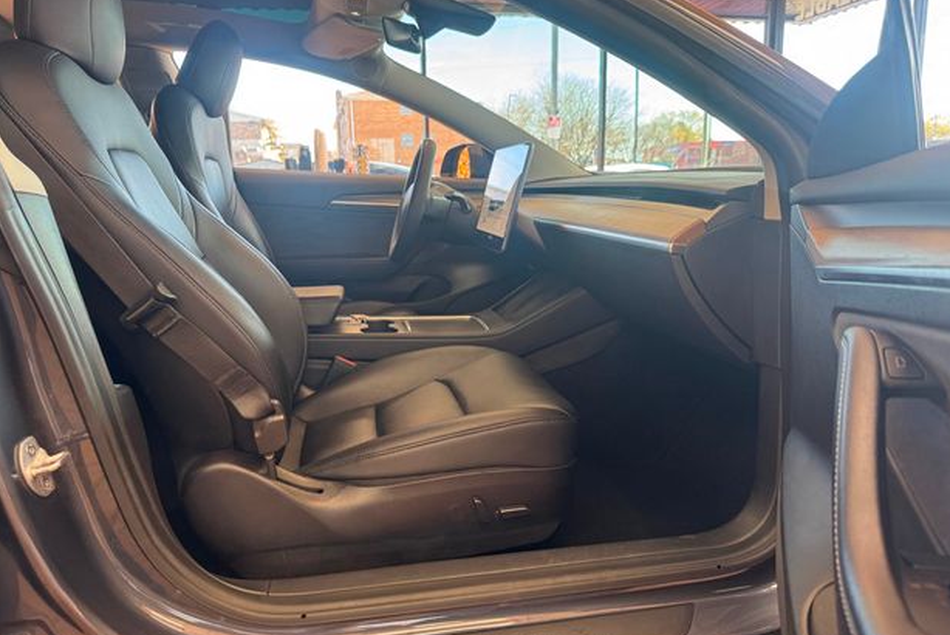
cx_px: 469
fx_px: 686
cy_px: 311
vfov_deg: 49.6
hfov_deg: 69.4
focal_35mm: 26
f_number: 1.78
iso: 100
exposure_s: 1/120
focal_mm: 6.76
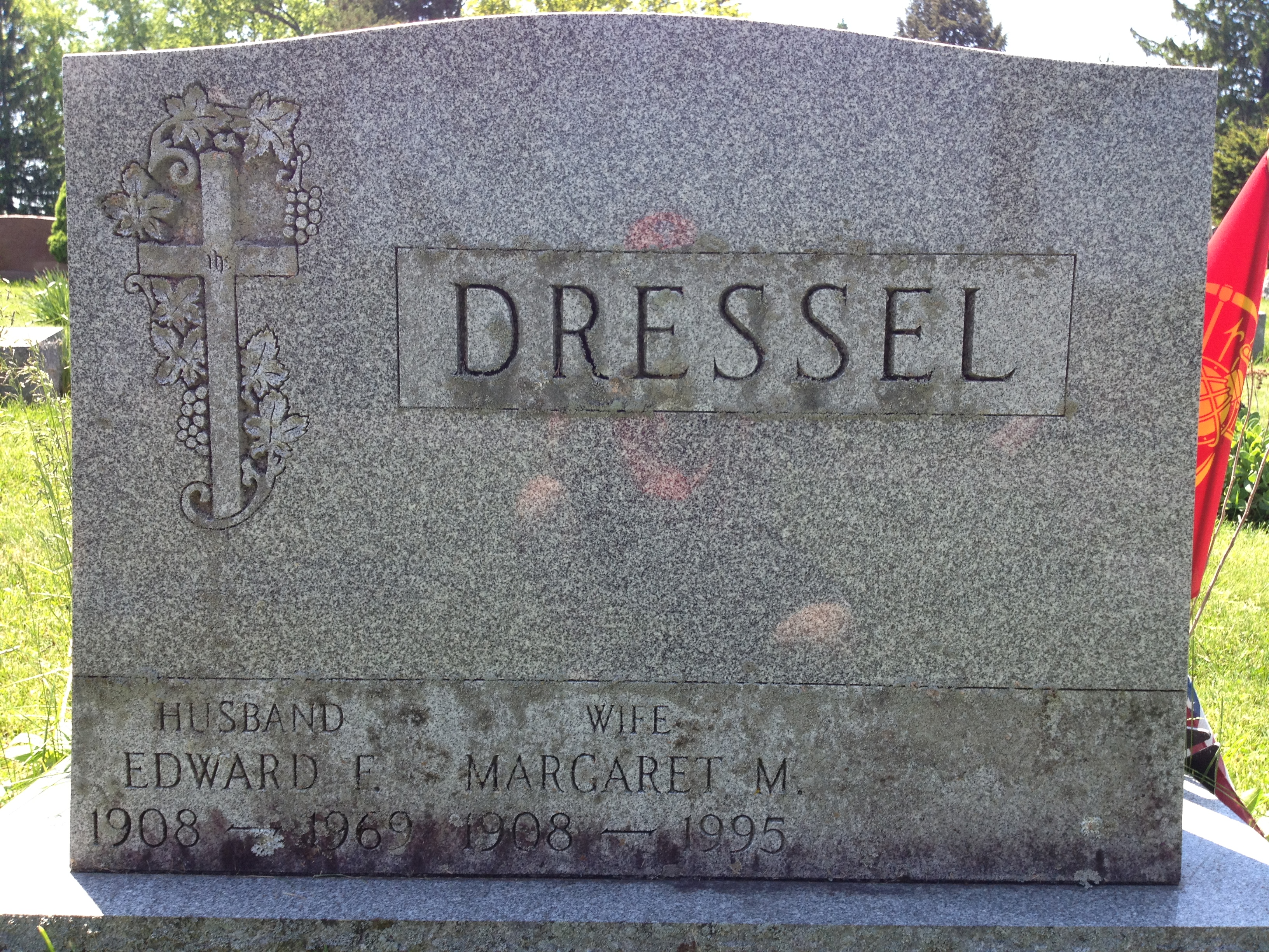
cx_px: 634
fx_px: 1283
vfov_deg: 40.7
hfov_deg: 52.6
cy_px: 476
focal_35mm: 35
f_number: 2.4
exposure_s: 1/300
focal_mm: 4.28
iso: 64
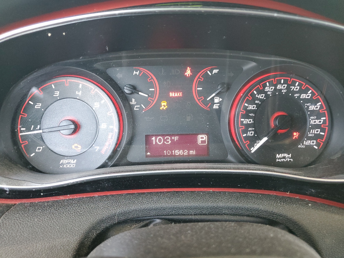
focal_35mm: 26
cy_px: 129
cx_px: 172
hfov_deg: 67.3
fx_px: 258
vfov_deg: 53.1
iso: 174
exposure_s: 1/60.2
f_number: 1.5
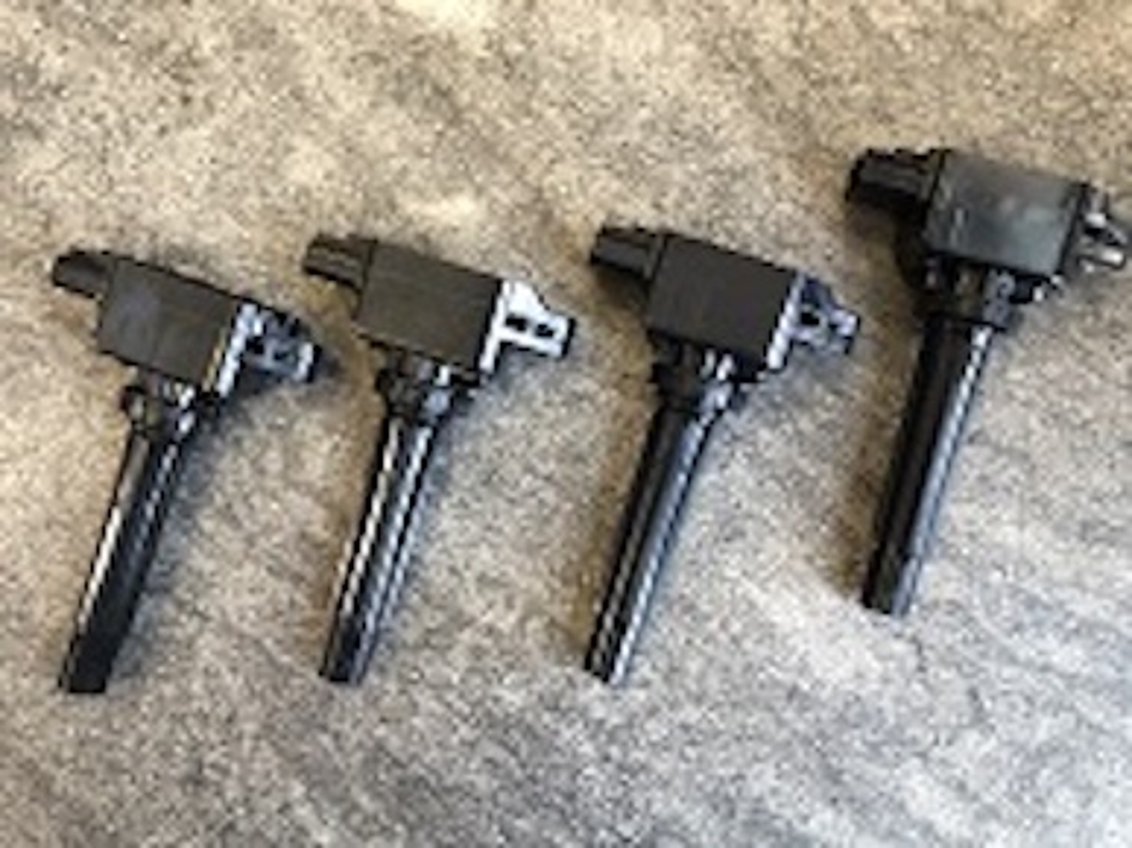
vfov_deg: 49.7
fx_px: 915
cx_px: 566
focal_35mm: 28
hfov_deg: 63.5
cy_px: 424
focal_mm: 3.99
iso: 40
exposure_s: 1/24
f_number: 1.8
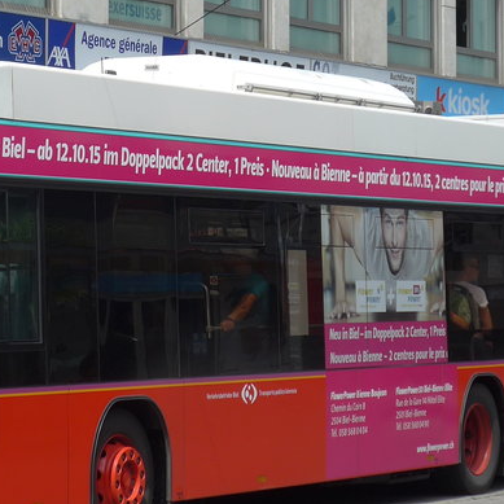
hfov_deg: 9.7
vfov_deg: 9.7
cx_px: 200
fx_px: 2965
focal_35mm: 180
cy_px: 149
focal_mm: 13.4
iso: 80
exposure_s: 1/640
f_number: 3.9
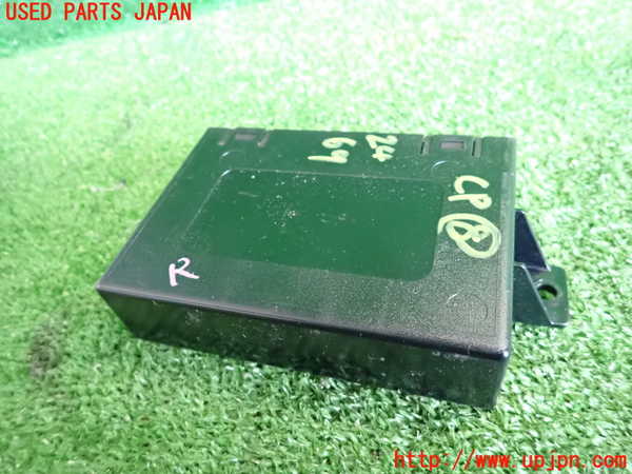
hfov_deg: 69.4
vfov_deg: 54.9
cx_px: 316
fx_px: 456
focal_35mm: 25
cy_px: 237
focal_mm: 4.5
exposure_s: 1/100
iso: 2000
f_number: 2
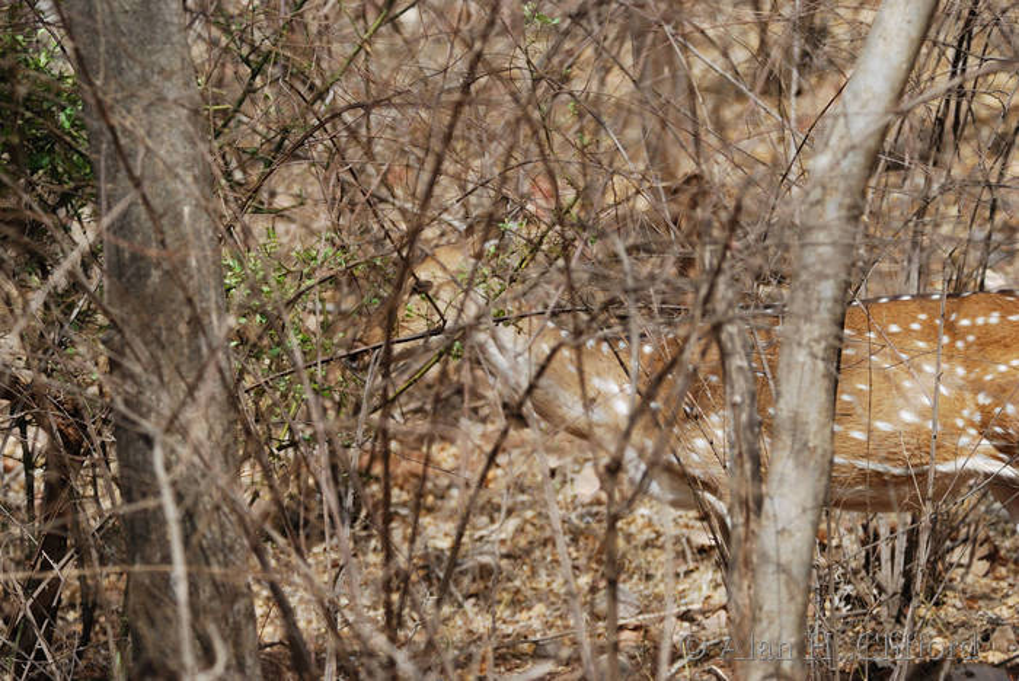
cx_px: 510
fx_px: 7011
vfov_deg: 5.6
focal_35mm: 248
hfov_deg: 8.3
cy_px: 340
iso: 180
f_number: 5.3
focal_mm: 165
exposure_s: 1/400
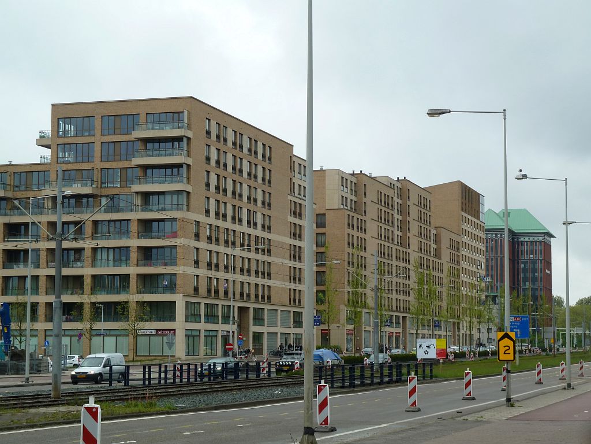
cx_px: 296
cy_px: 222
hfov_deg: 25.0
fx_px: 1332
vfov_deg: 18.9
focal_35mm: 78
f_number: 4.2
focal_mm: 12.8
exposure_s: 1/125
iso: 80
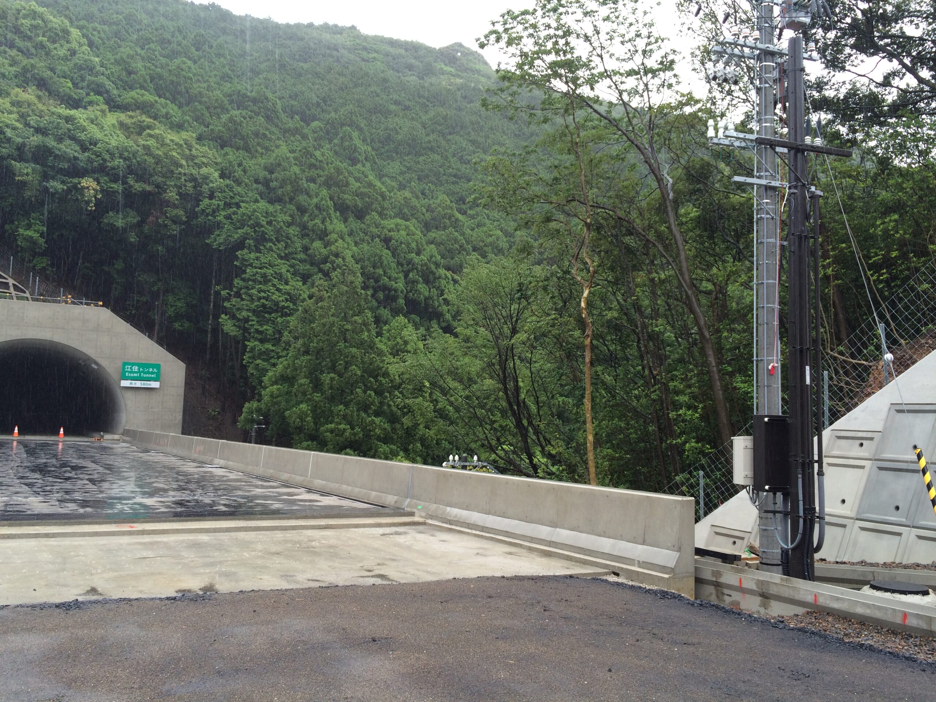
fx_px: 784
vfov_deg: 48.2
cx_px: 468
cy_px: 351
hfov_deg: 61.7
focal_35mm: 29
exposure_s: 1/127
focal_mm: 4.15
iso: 32
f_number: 2.2
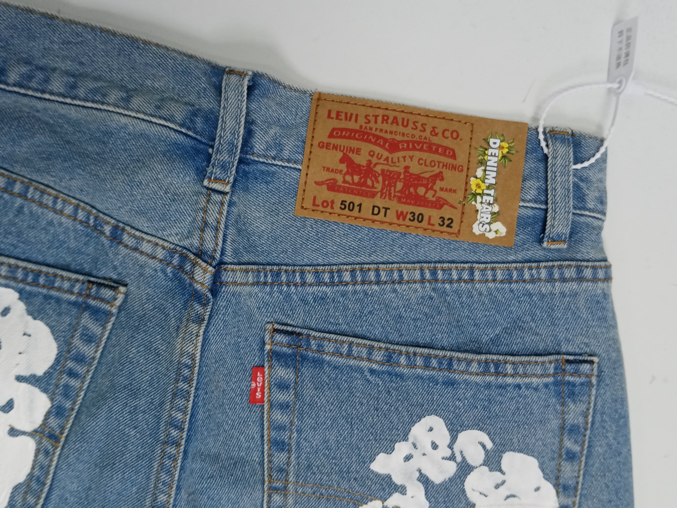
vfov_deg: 53.1
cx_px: 338
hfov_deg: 67.3
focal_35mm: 26
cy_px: 254
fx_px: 508
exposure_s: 1/50
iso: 119
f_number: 1.8
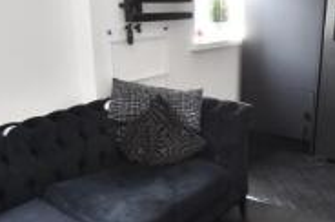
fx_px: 415
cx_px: 268
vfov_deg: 29.9
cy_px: 134
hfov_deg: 42.1
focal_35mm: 45
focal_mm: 11.5
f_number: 3.5
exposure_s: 1/20
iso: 200
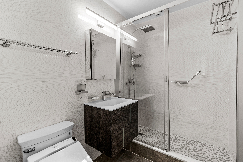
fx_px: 108
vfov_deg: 73.7
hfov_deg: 96.7
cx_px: 122
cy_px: 81
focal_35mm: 16
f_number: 9
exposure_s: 1
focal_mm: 16
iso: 100
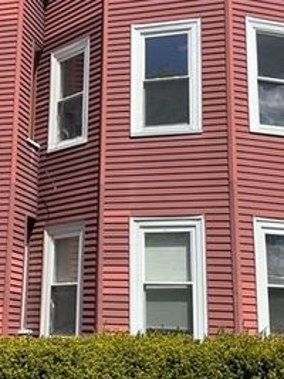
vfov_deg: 29.7
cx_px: 82
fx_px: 712
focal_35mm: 65
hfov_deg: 22.4
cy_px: 134
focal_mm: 5.7
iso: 50
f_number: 1.5
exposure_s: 1/3356
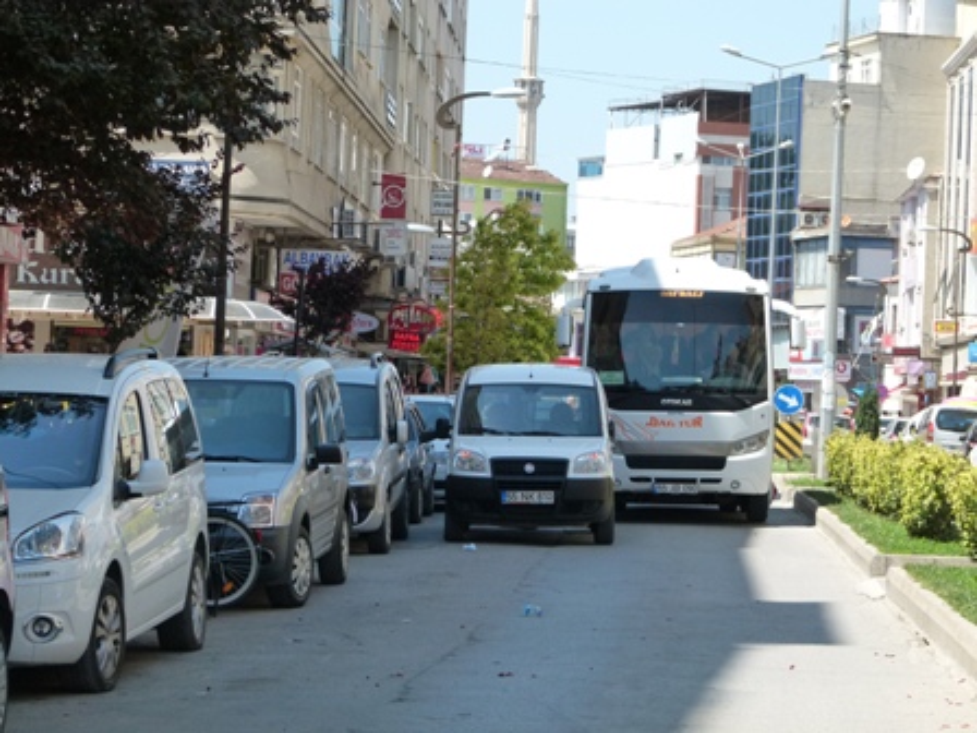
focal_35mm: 119
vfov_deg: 12.5
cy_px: 366
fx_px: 3359
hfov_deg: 16.6
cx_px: 488
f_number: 4
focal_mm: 21.5
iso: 160
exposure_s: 1/500
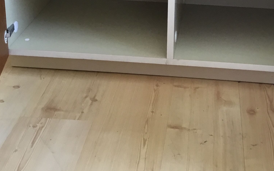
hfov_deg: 28.8
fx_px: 530
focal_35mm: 71
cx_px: 181
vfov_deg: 17.6
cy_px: -26
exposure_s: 1/33
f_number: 2.4
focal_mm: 3.3
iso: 100
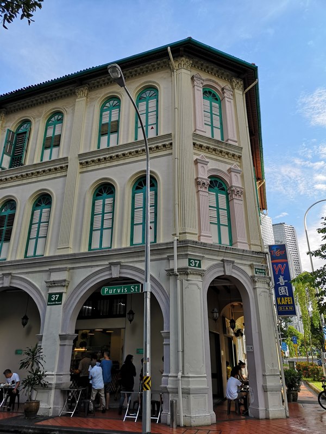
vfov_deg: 65.3
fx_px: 339
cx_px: 163
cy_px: 217
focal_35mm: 27
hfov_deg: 51.4
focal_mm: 3.95
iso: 50
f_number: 1.8
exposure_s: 1/907
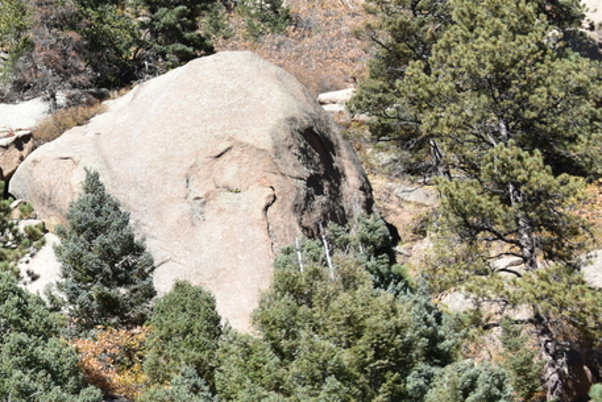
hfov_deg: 12.8
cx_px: -231
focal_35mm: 154
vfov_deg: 8.9
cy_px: 181
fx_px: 2576
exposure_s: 1/125
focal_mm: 55
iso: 100
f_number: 9
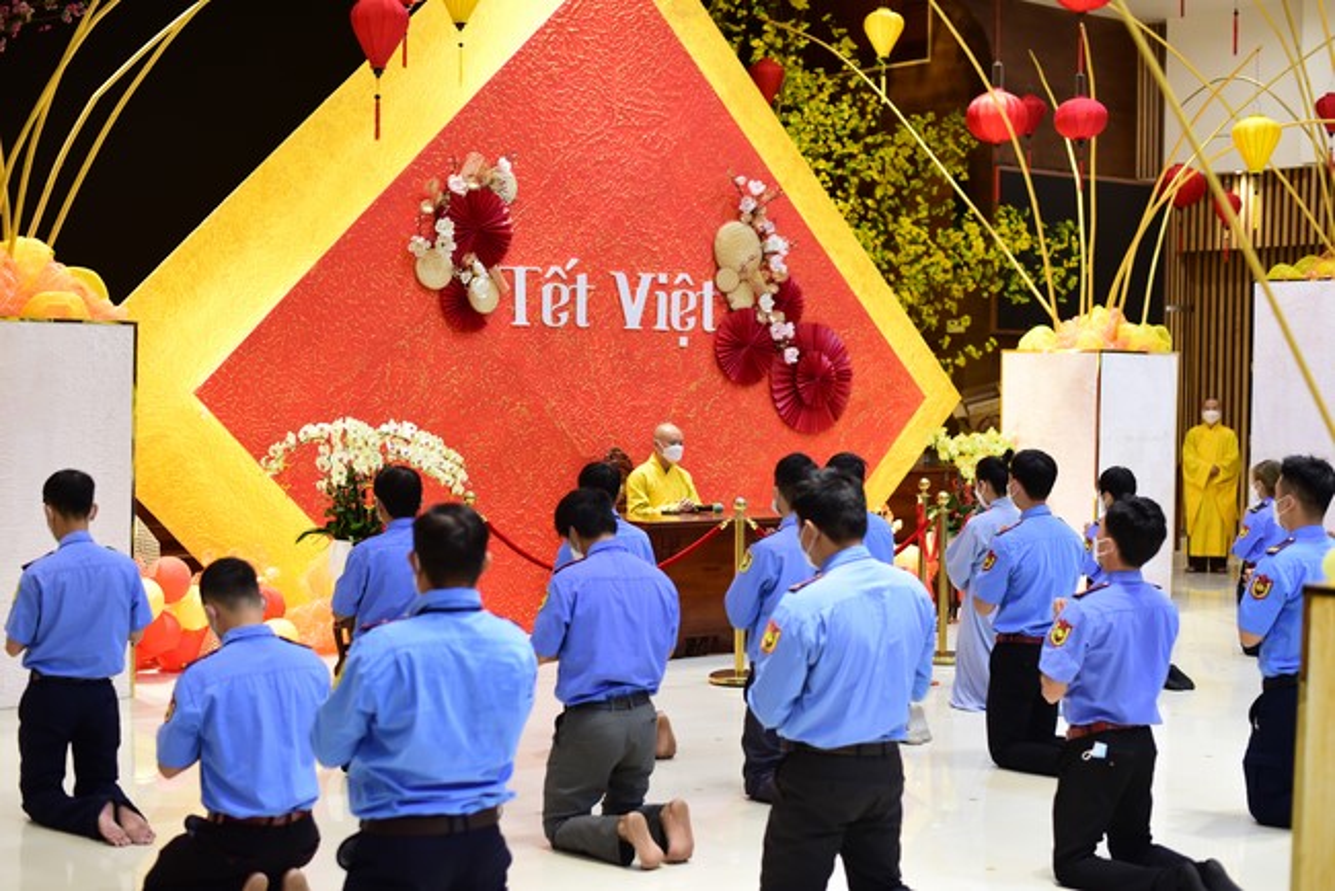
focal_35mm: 50
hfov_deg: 39.6
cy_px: 446
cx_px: 668
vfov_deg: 27.0
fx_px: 1855
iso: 1000
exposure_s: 1/125
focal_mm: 50
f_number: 2.5
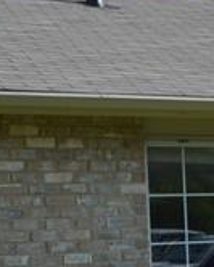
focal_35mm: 156
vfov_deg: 12.2
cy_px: 251
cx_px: 523
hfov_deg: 8.9
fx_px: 1234
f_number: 8
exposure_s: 1/250
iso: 100
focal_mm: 18
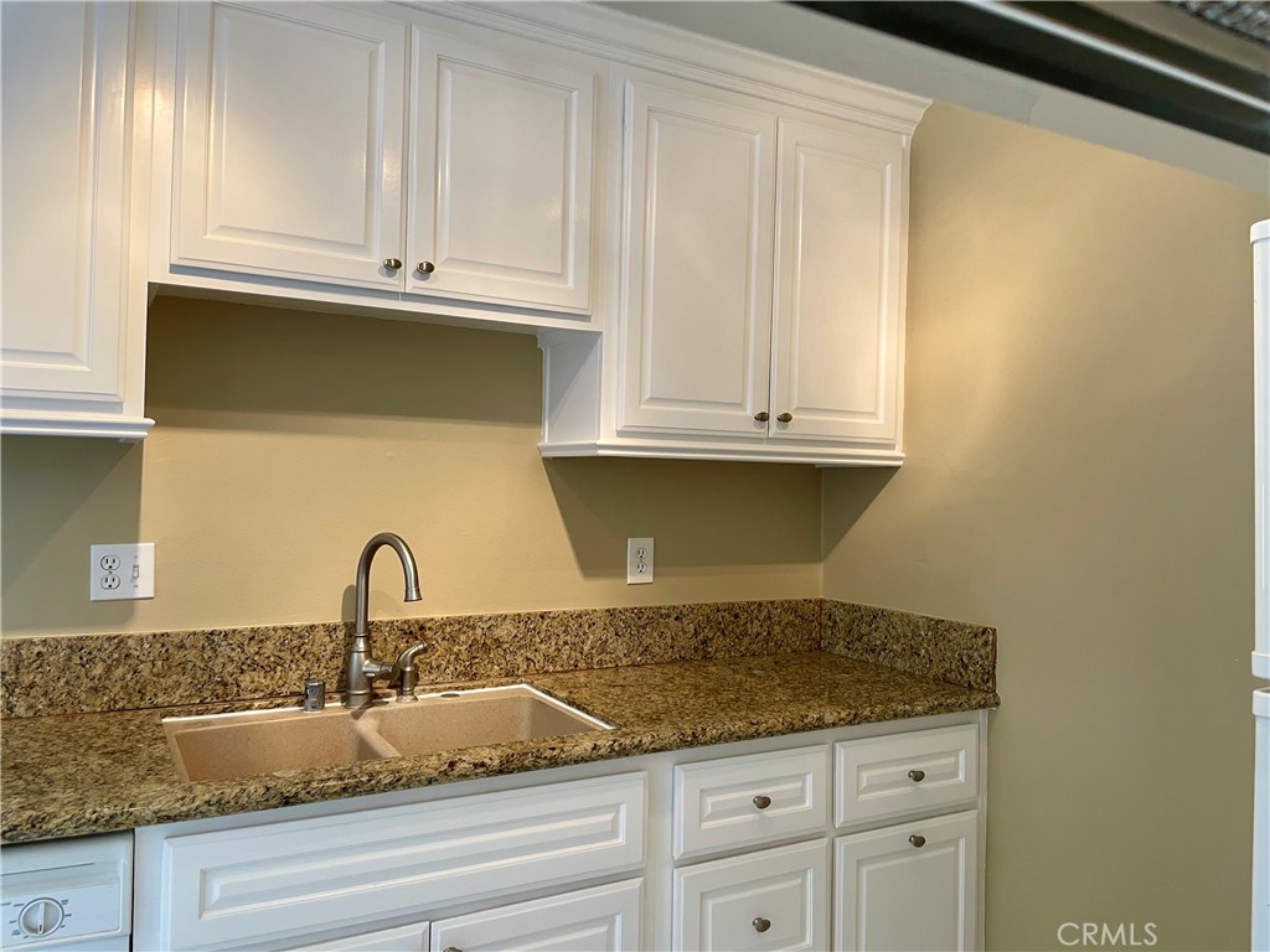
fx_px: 954
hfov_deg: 67.3
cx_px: 635
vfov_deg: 53.1
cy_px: 476
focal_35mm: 26
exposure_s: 1/60
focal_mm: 4.2
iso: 80
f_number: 1.6
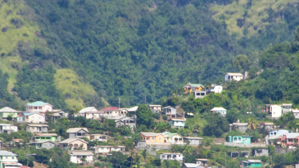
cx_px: 142
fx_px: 5414
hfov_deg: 3.2
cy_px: 111
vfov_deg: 1.8
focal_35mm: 683
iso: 400
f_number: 6.3
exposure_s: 1/1600
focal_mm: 200
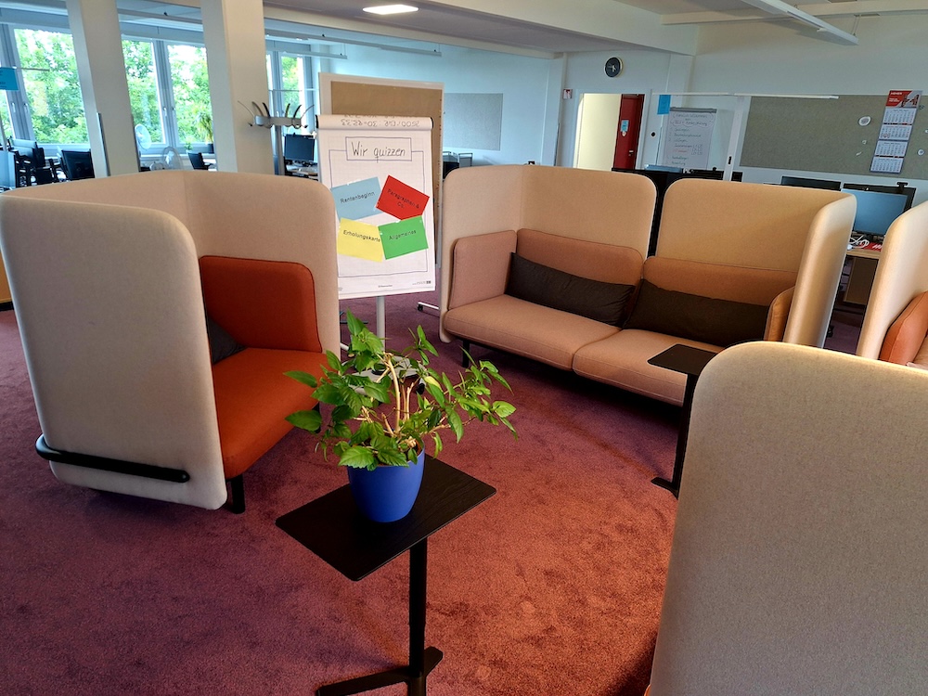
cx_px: 464
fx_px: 617
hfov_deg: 73.9
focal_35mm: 23
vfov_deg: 58.9
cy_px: 348
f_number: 1.8
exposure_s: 1/33
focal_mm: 5.54
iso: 200
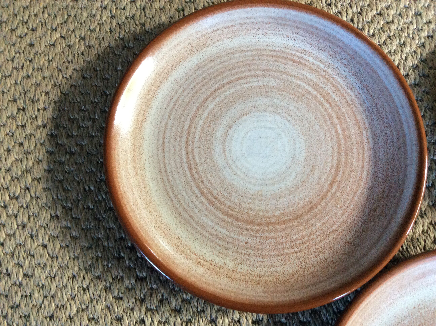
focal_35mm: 32
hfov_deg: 56.9
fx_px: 402
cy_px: 163
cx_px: 218
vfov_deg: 44.1
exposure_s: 1/25
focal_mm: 3.3
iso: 200
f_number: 2.4
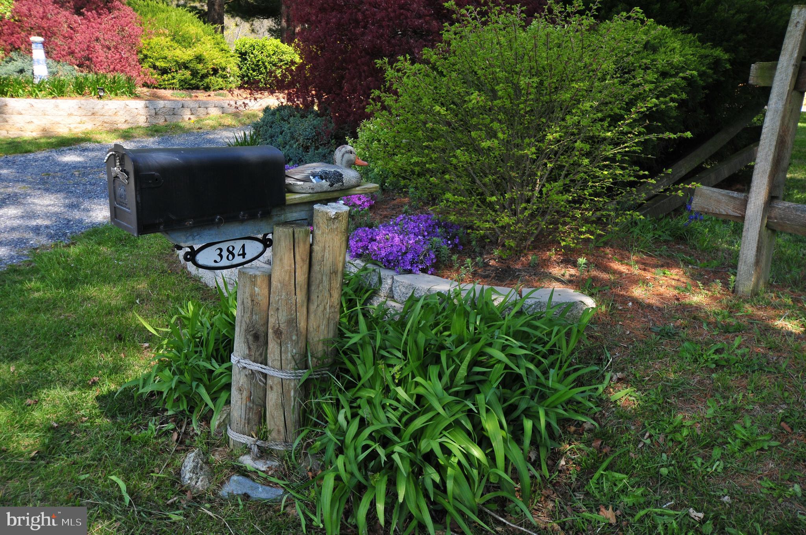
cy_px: 268
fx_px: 805
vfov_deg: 36.8
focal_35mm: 36
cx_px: 403
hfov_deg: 53.2
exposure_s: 1/250
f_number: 8
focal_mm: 24
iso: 400
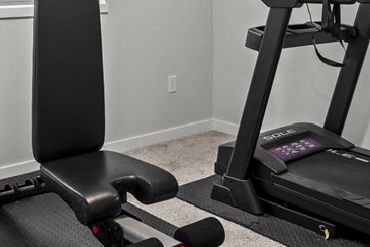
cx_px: 148
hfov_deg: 35.5
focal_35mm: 56
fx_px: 576
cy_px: -28
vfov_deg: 22.7
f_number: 9
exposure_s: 2
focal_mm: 16
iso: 250
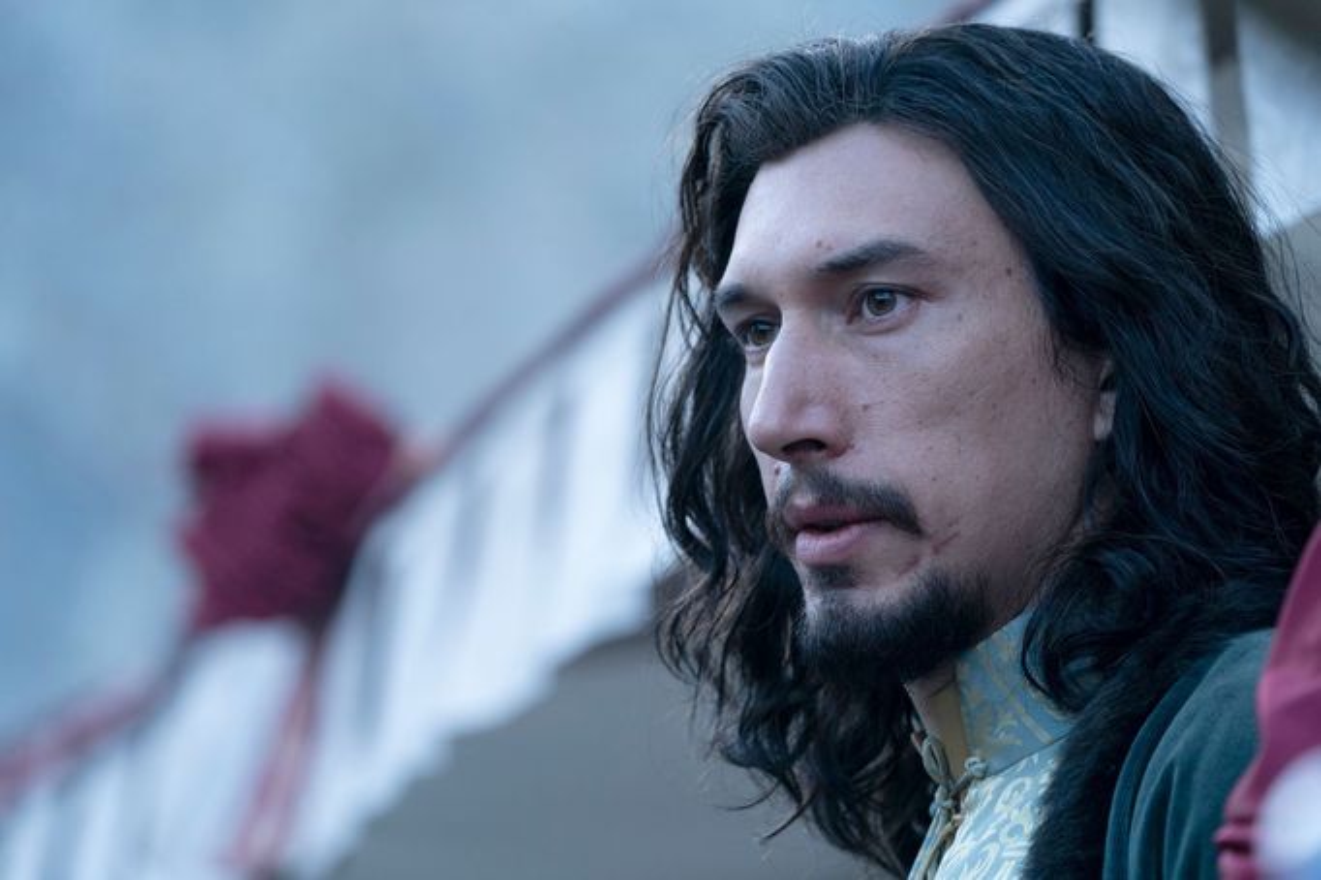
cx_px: 660
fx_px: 12433
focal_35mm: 339
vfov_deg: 4.1
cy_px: 440
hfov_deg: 6.1
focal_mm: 339
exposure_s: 1/640
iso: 1600
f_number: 5.6
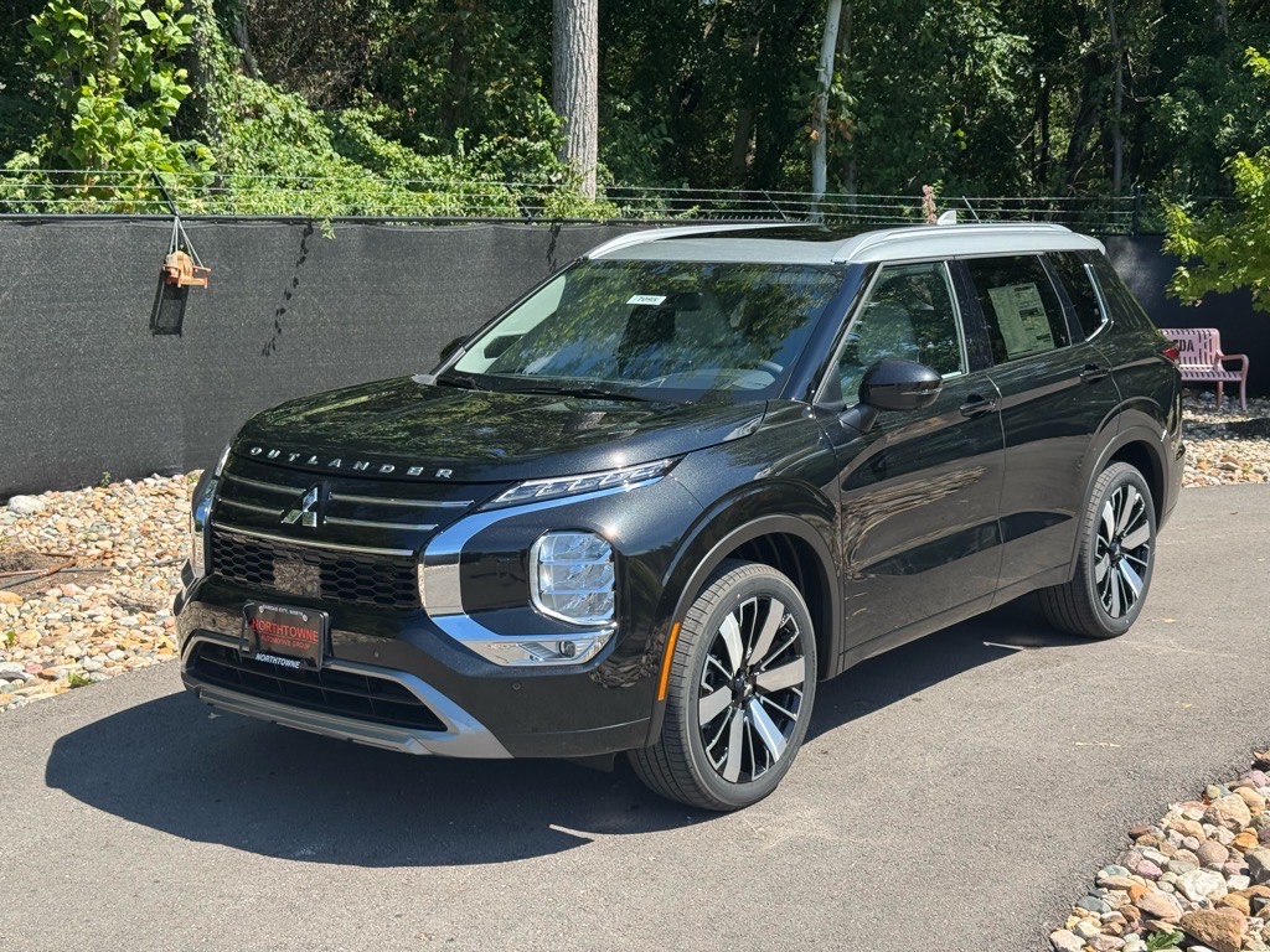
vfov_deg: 30.3
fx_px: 1761
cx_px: 635
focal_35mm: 48
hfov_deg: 39.7
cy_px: 476
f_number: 1.78
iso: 64
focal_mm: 6.76
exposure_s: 1/1597
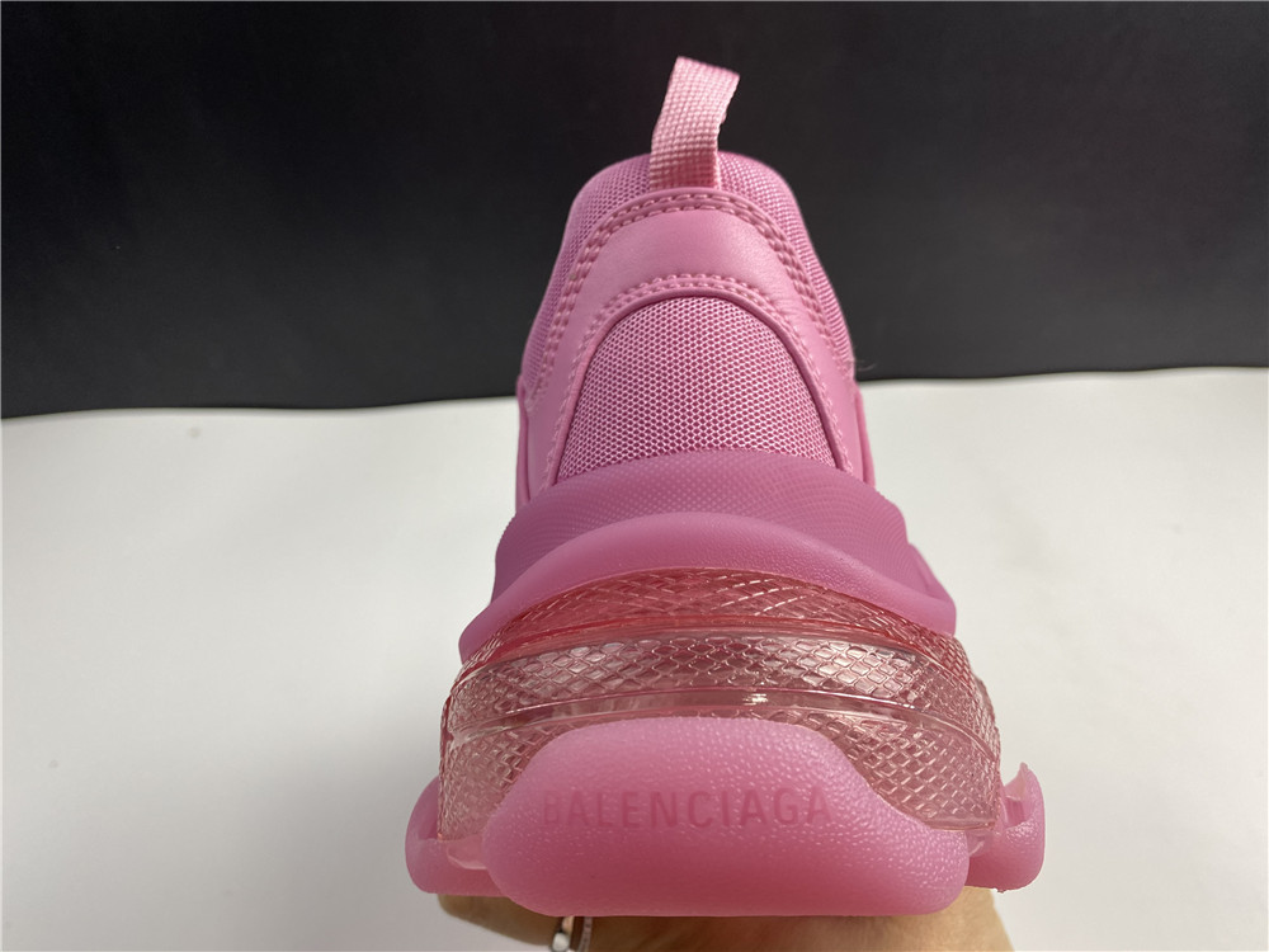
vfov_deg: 53.1
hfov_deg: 67.3
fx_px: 953
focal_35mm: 26
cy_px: 476
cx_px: 634
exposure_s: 1/100
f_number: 1.8
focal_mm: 4.25
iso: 50
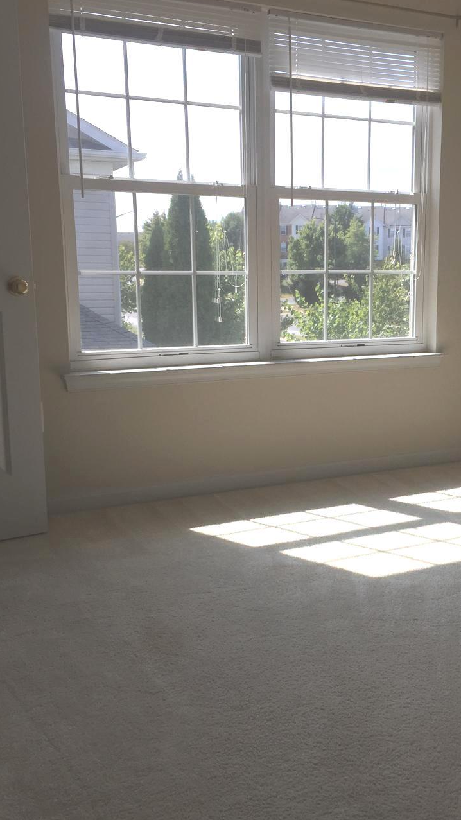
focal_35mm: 38
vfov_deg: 52.8
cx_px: 317
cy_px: 435
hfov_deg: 30.9
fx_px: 826
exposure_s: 1/746
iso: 32
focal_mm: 4.15
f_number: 2.2
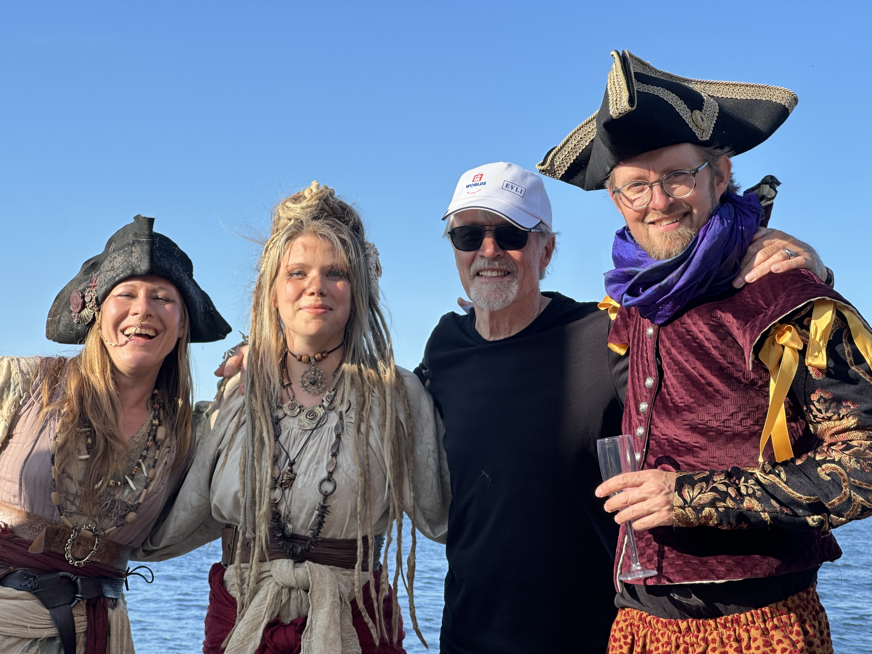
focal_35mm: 77
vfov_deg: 19.1
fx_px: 1940
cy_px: 327
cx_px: 436
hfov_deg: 25.3
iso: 32
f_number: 2.8
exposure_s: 1/392
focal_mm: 9
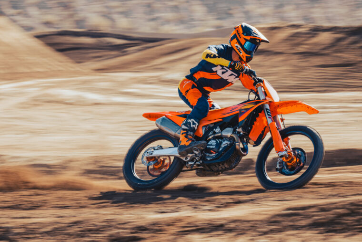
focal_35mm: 210
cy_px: 121
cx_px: 181
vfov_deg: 6.5
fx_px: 2112
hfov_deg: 9.8
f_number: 14
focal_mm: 210
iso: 250
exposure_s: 1/160
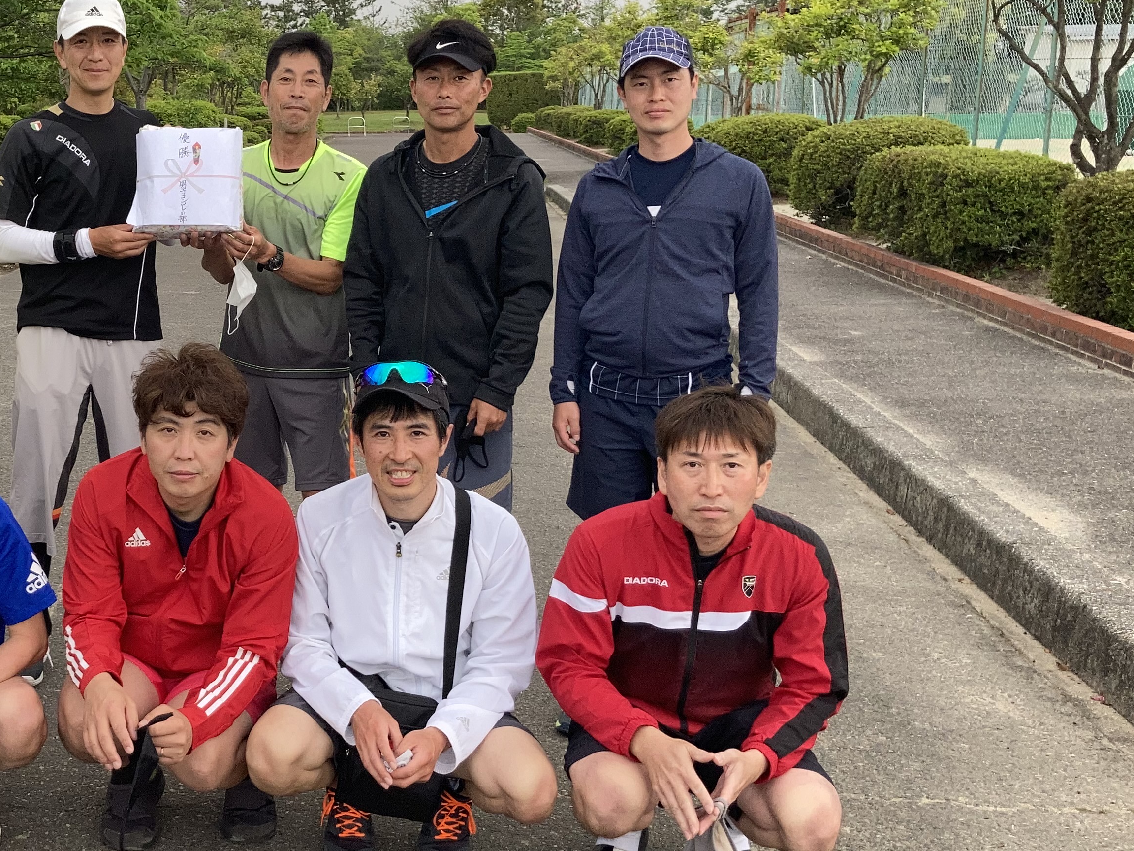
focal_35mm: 49
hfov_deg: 37.4
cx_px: 210
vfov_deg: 29.7
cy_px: 429
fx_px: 1605
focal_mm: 3.99
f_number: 1.8
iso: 50
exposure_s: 1/121
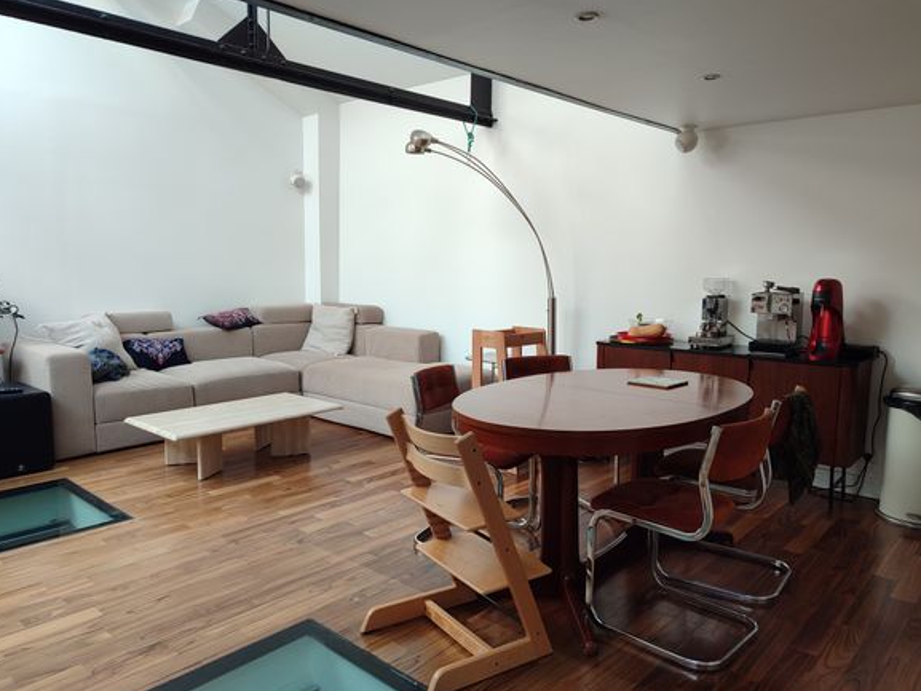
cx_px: 445
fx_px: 692
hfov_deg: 67.3
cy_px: 351
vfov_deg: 53.1
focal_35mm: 26
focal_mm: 5.95
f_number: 1.89
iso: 198
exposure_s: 1/100
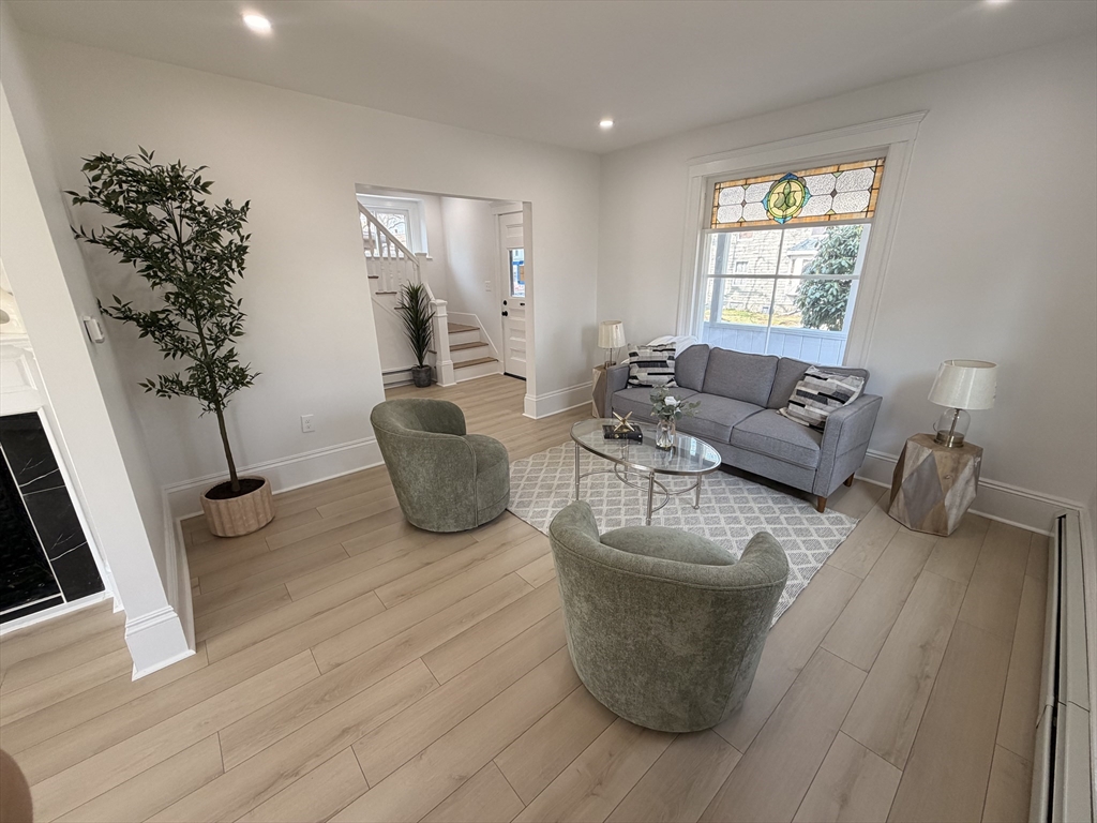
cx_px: 548
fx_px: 444
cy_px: 412
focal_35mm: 14
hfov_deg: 102.1
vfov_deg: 85.7
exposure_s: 1/121
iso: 125
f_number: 2.2
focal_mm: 2.22
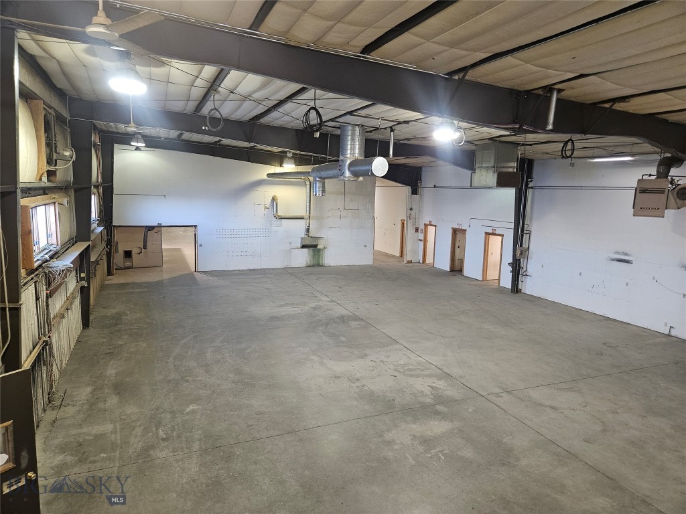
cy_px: 257
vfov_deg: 58.9
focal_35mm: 23
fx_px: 456
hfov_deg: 73.9
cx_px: 343
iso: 400
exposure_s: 1/120
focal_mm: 5.4
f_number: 1.8
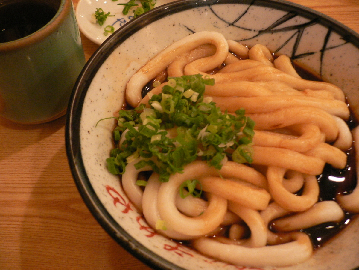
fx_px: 363
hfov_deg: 52.6
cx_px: 180
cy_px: 135
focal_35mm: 35
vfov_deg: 40.7
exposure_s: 1/8
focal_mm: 5.8
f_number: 2.8
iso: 200
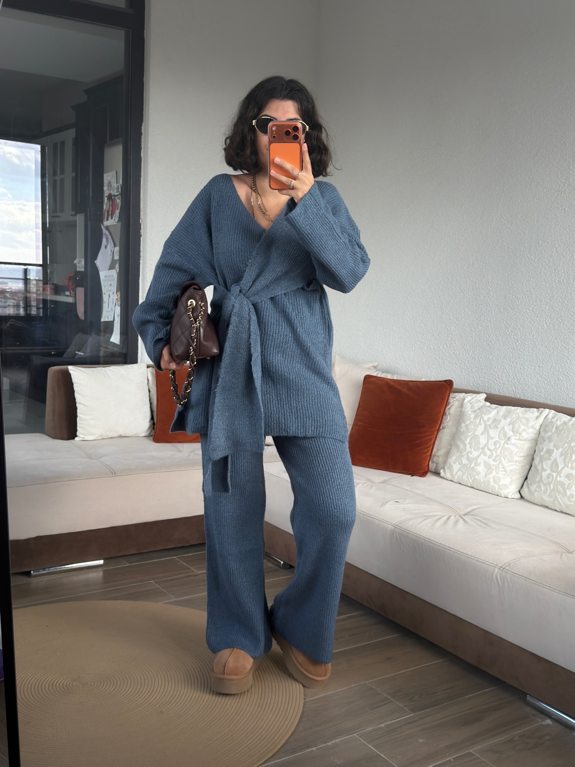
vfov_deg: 47.9
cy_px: 384
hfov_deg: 36.8
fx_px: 864
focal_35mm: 39
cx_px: 288
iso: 80
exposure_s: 1/359
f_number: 1.78
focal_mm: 6.76
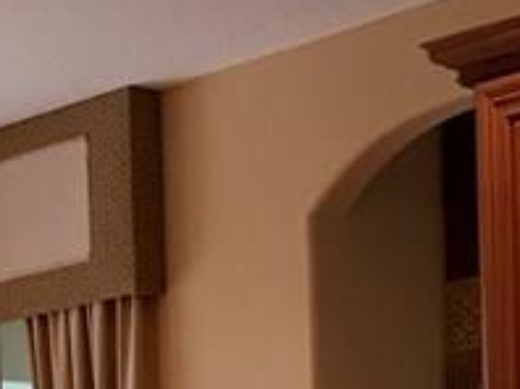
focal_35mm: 145
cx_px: 152
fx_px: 2176
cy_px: 833
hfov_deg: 13.6
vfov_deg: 9.4
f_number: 1.8
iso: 32
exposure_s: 1/30
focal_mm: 3.99
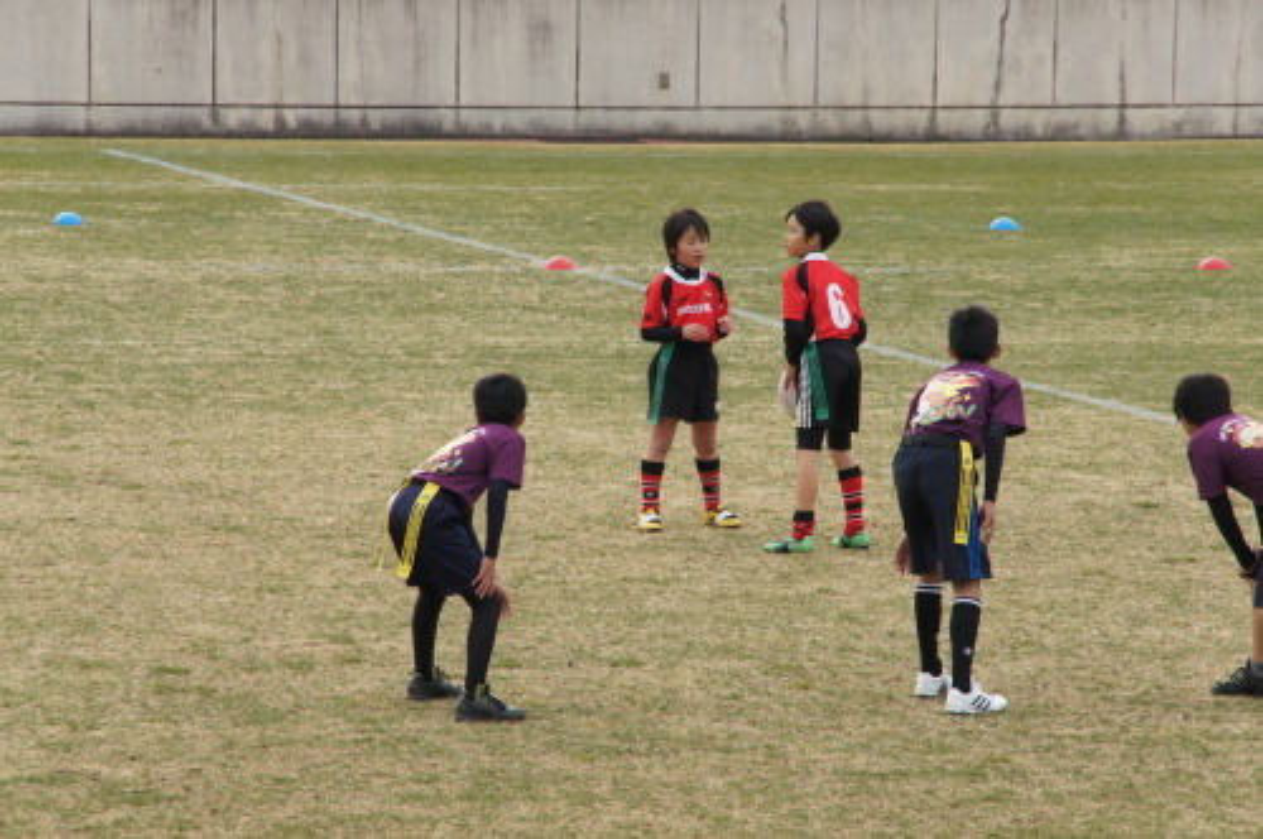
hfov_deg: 6.9
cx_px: 632
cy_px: 420
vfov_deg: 4.6
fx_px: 10511
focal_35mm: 300
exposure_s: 1/160
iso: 400
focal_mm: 200
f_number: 16
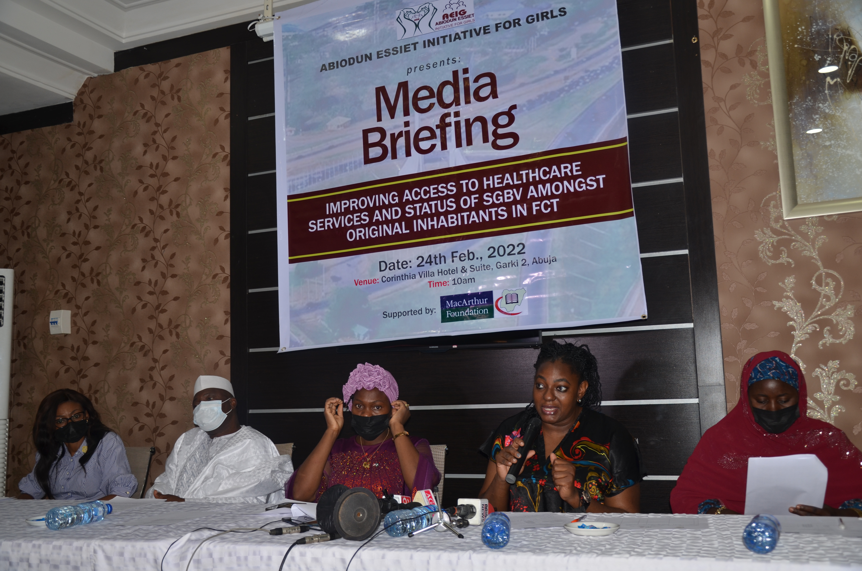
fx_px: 860
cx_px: 431
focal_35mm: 36
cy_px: 286
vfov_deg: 36.7
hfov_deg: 53.2
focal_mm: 24
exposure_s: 1/60
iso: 160
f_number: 3.8
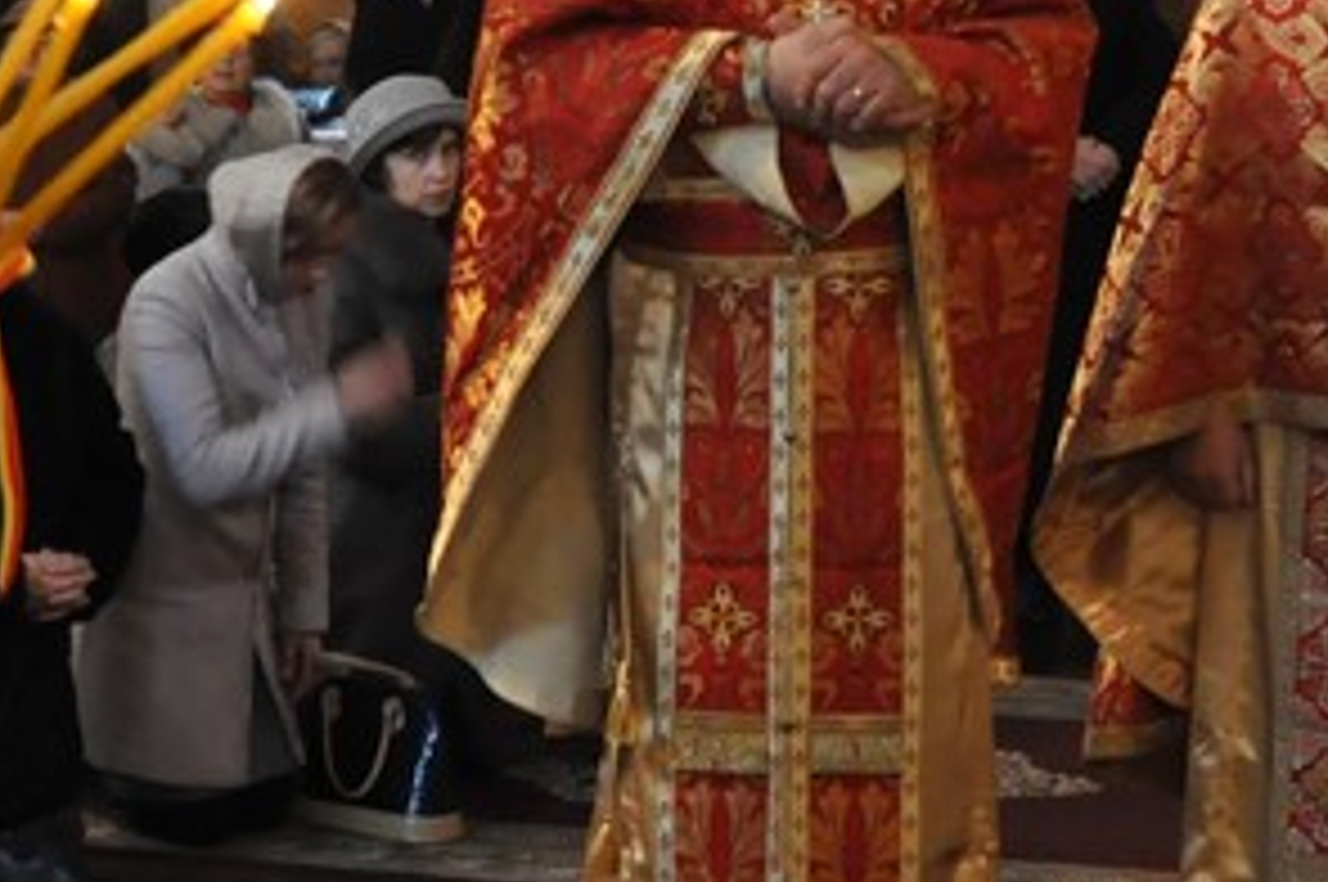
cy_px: 470
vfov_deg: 12.4
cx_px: 954
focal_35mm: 110
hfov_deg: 18.5
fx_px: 4053
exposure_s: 1/20
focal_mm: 18
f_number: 6.3
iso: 1600
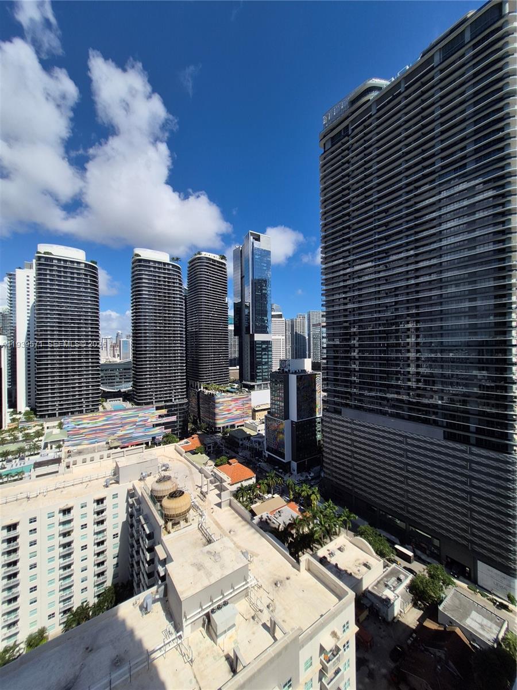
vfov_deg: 106.2
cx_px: 258
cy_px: 345
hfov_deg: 89.9
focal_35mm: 13
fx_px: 259
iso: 50
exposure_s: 1/3120
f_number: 2.2
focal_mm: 1.74
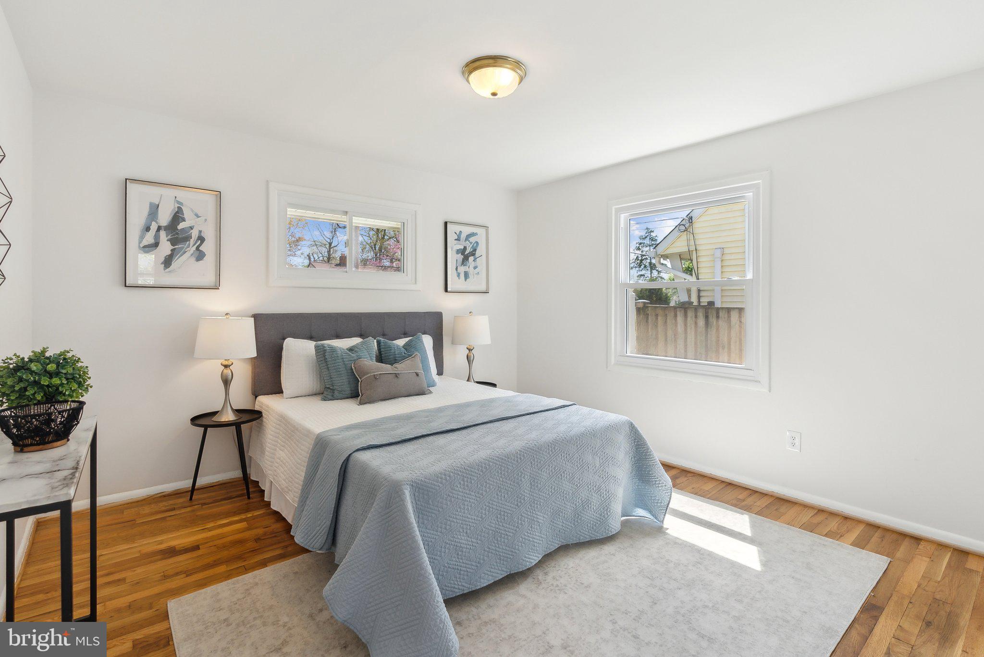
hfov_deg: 96.7
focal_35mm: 16
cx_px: 492
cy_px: 328
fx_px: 437
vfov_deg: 73.8
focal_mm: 16
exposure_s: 1/80
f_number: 5.6
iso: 400
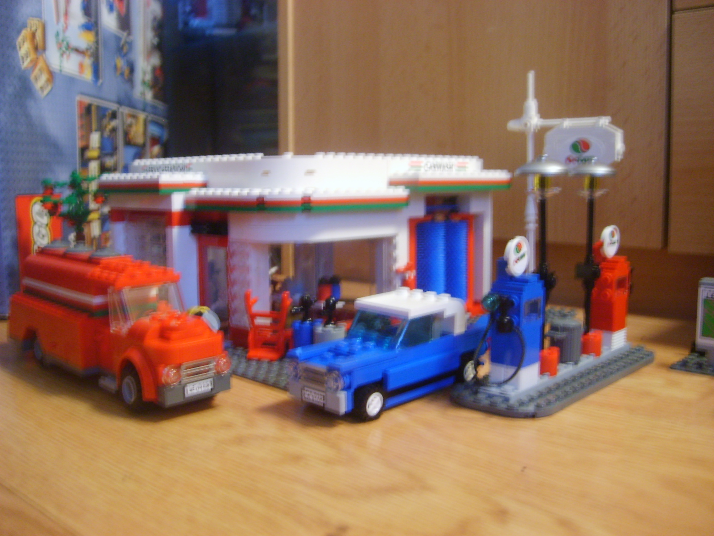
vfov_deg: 40.7
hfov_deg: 52.6
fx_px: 722
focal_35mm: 35
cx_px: 357
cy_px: 268
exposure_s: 1
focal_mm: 5.8
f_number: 2.8
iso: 157
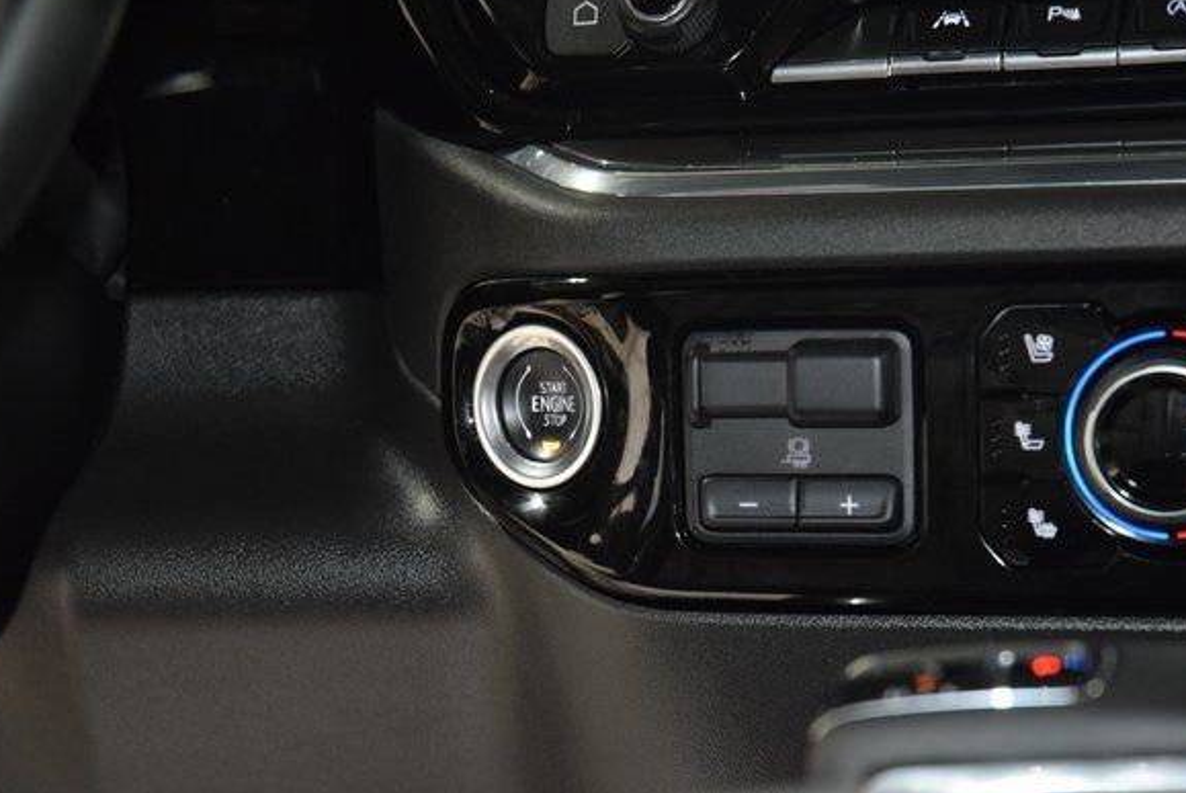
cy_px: 413
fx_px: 3824
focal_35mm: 116
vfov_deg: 11.8
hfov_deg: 17.6
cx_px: 559
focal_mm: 70
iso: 2500
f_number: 4.5
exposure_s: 1/20
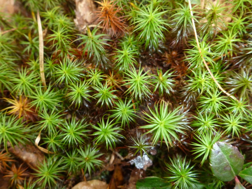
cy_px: 94
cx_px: 126
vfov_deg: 49.7
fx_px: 204
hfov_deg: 63.4
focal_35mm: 28
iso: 400
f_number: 3.3
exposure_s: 1/60
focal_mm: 4.9
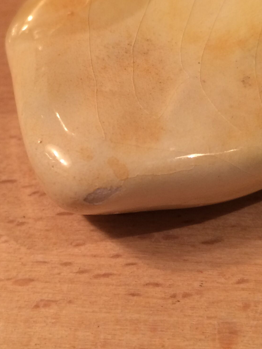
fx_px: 646
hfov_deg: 22.9
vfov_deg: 30.2
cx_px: 129
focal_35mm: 64
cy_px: 146
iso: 50
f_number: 2.2
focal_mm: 4.15
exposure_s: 1/33
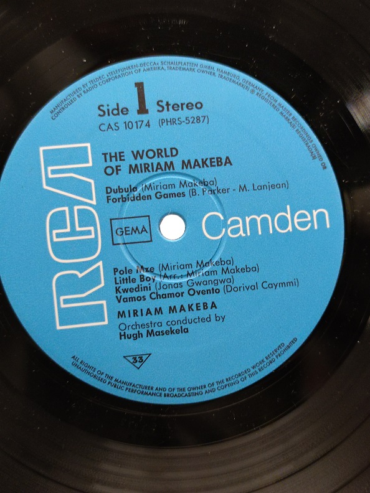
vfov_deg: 39.7
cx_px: 185
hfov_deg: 30.3
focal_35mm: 48
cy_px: 246
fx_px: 684
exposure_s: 1/60
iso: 721
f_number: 1.69
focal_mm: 6.72
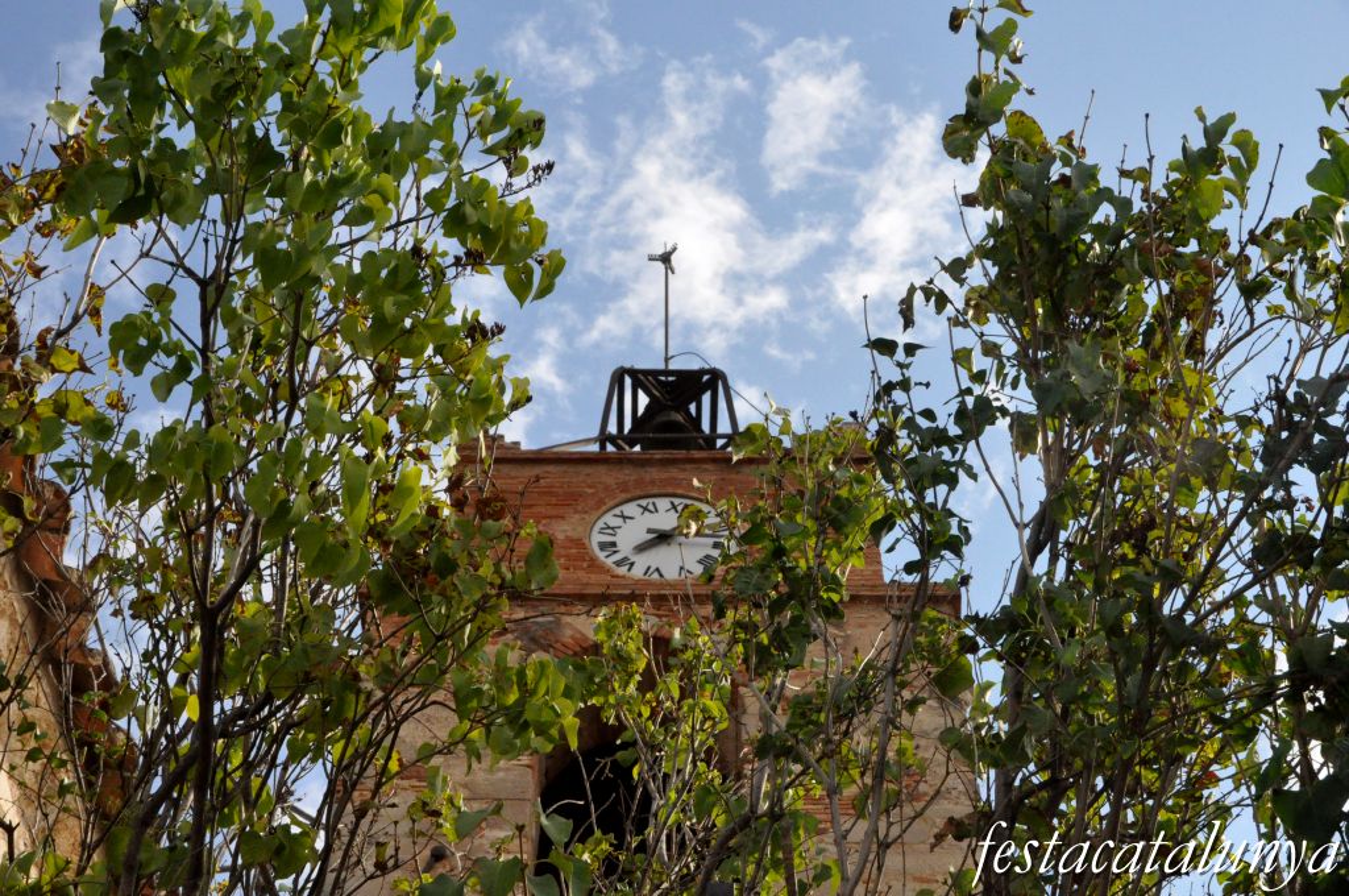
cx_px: 674
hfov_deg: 27.0
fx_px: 2807
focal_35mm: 75
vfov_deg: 18.1
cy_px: 448
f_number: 16
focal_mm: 50
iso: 2500
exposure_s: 1/1000
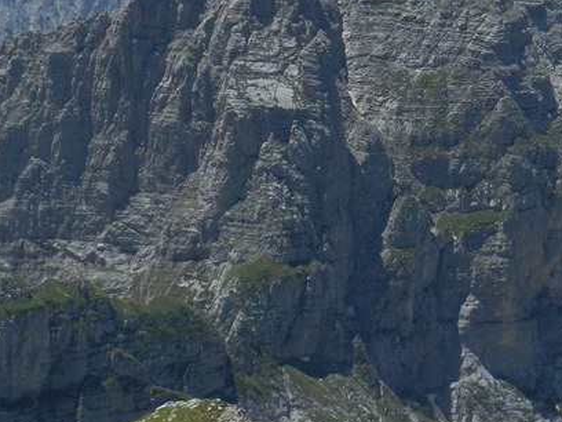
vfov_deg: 7.0
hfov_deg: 9.4
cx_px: 371
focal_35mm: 211
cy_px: 77
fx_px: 3426
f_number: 5
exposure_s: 1/1250
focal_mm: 14.9
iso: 160
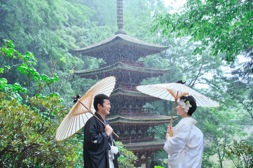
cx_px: 126
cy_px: 84
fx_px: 288
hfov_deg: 47.4
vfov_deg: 32.6
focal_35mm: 41
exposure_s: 1/100
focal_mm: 27.5
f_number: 5
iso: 3200
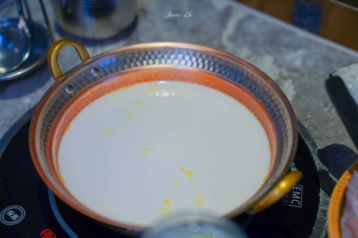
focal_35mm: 70
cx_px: 179
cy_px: 119
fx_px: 696
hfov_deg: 28.9
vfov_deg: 19.4
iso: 100
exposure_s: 1/125
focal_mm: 70
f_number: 2.8
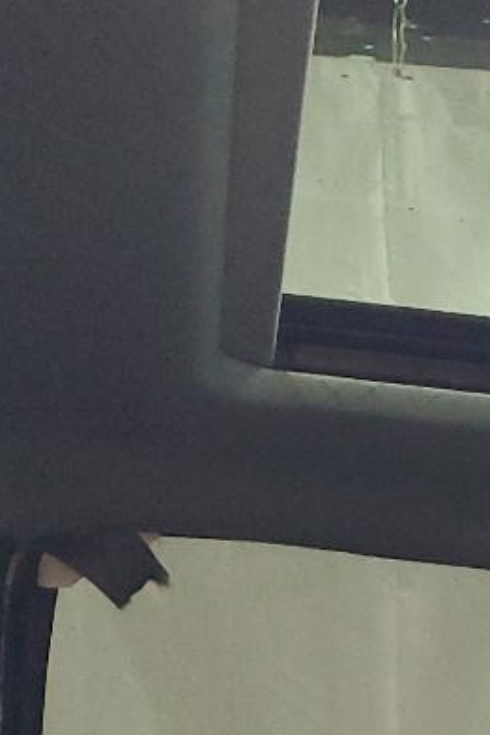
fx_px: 2246
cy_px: 1001
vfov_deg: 17.3
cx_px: 870
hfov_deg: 11.6
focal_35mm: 110
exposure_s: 1/20
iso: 291
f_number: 1.5
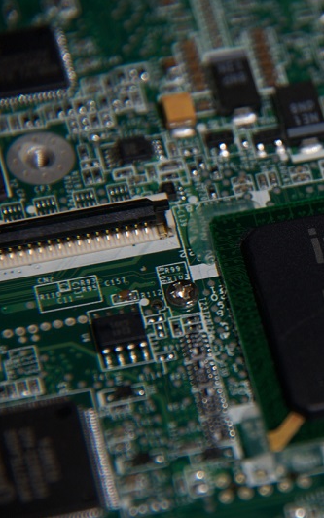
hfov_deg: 2.9
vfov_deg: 4.6
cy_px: 259
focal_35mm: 460
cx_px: 380
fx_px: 6492
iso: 100
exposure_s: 1/60
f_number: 5.6
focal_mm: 200
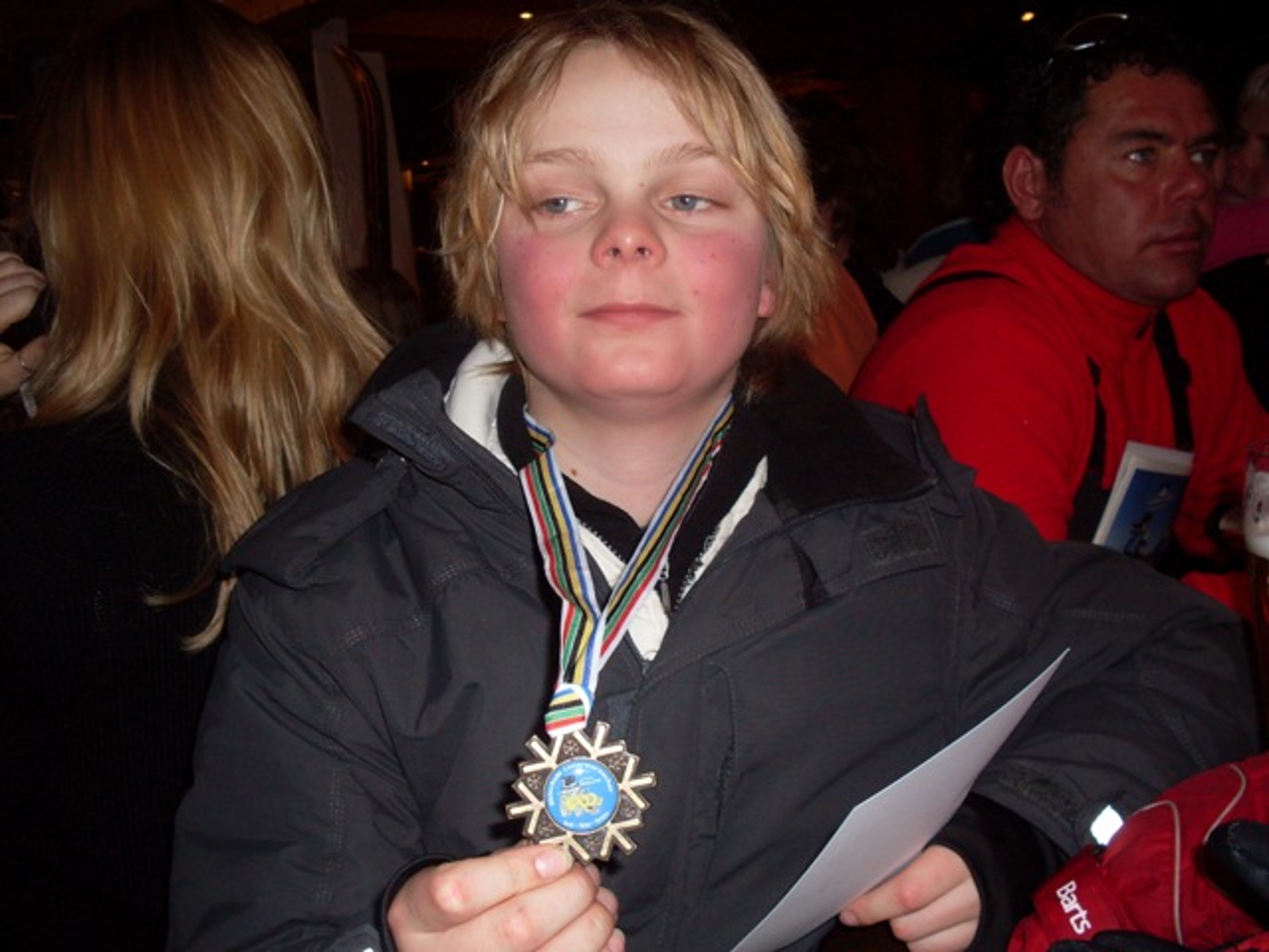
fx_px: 1393
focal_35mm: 38
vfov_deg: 37.7
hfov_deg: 49.0
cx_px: 634
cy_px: 476
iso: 100
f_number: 2.8
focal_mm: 6.3
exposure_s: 1/45
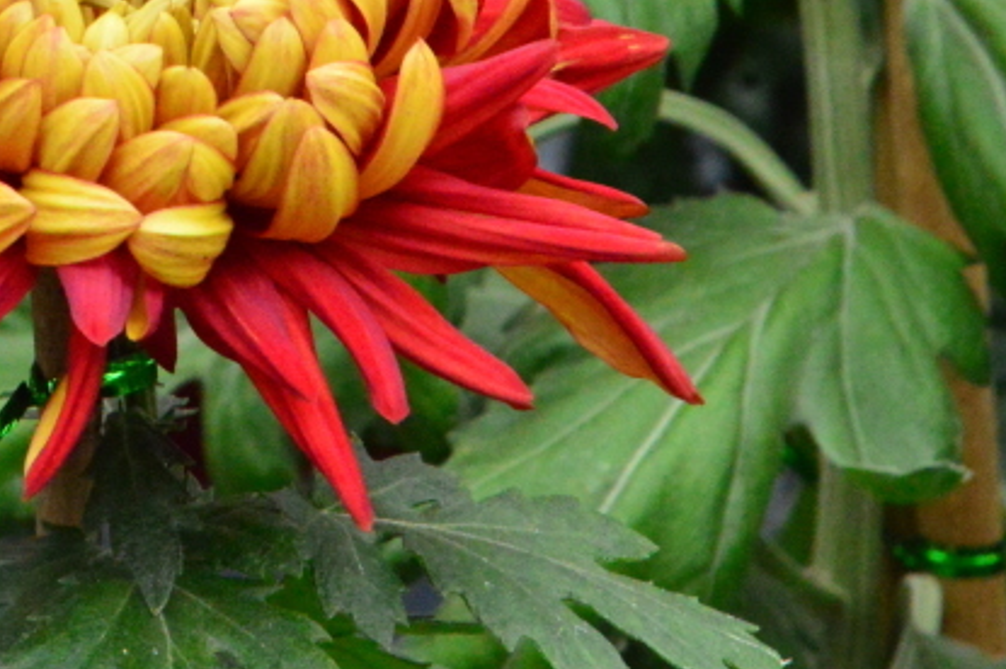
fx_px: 30993
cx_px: 85
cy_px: -76
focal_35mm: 1110
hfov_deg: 1.9
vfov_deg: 1.2
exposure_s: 1/250
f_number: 22
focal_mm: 300
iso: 5600
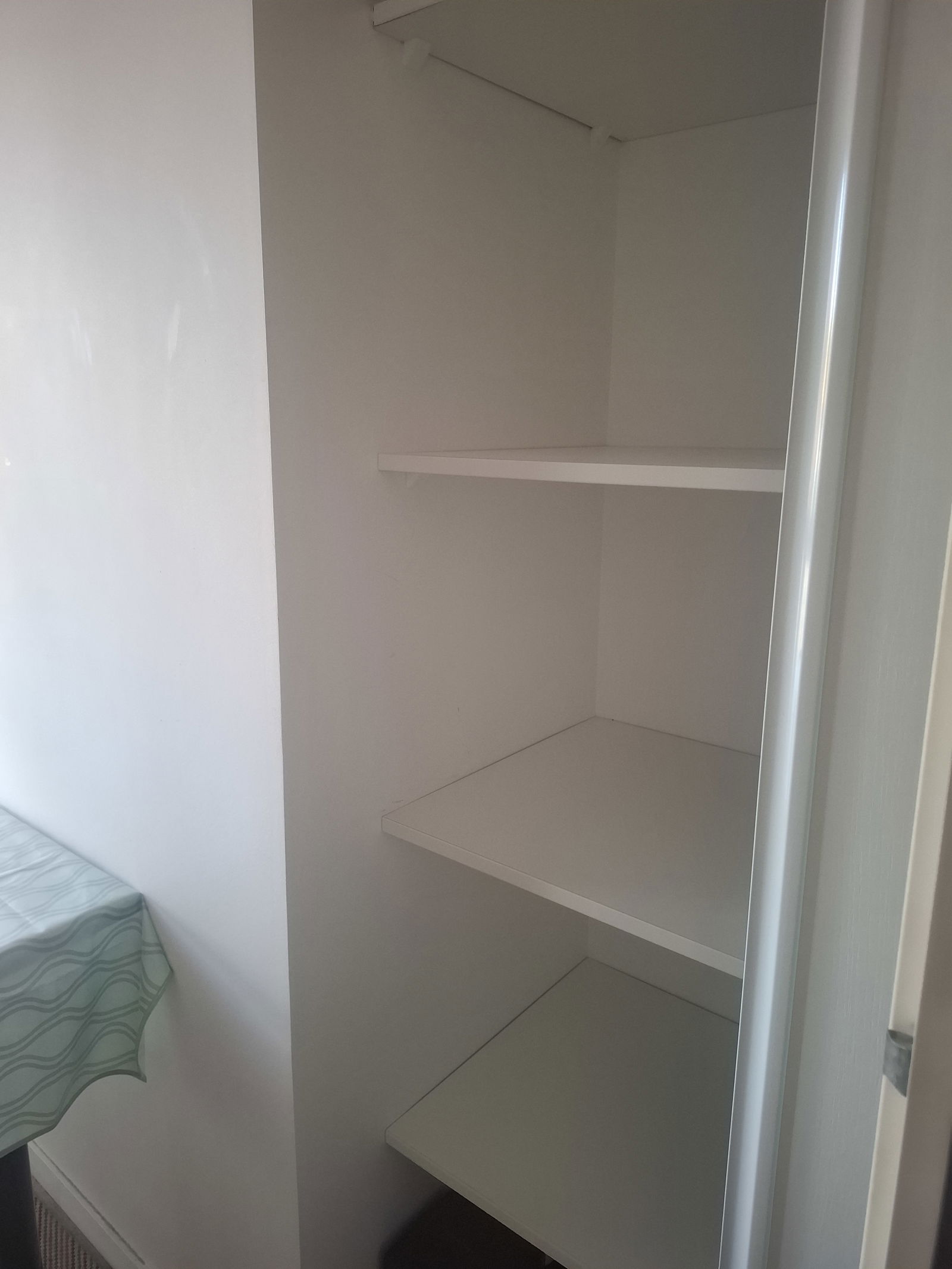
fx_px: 843
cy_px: 634
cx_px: 476
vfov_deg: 73.9
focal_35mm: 23
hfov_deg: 58.9
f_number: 1.8
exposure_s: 1/33
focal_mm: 5.54
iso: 400
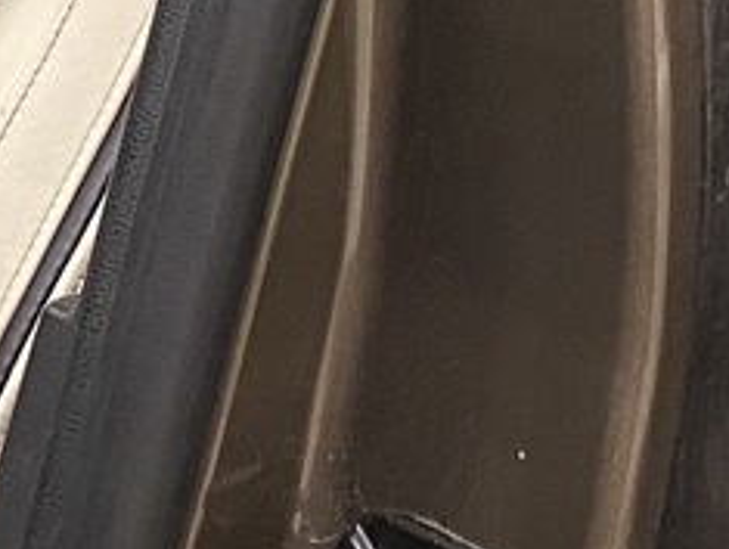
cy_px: -248
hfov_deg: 10.2
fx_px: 3354
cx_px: -1228
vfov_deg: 9.1
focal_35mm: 159
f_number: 1.8
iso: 250
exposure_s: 1/50
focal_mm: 4.25
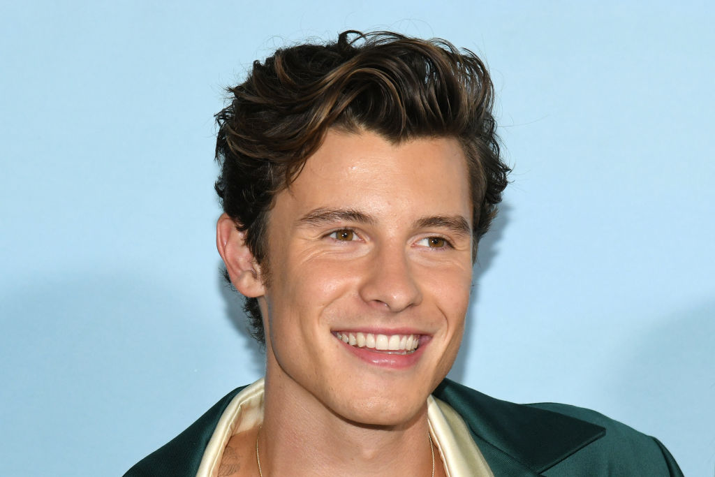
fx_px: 2384
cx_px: 358
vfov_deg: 11.4
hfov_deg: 17.1
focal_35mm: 120
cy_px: 238
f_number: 6.3
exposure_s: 1/200
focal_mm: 120
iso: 1250
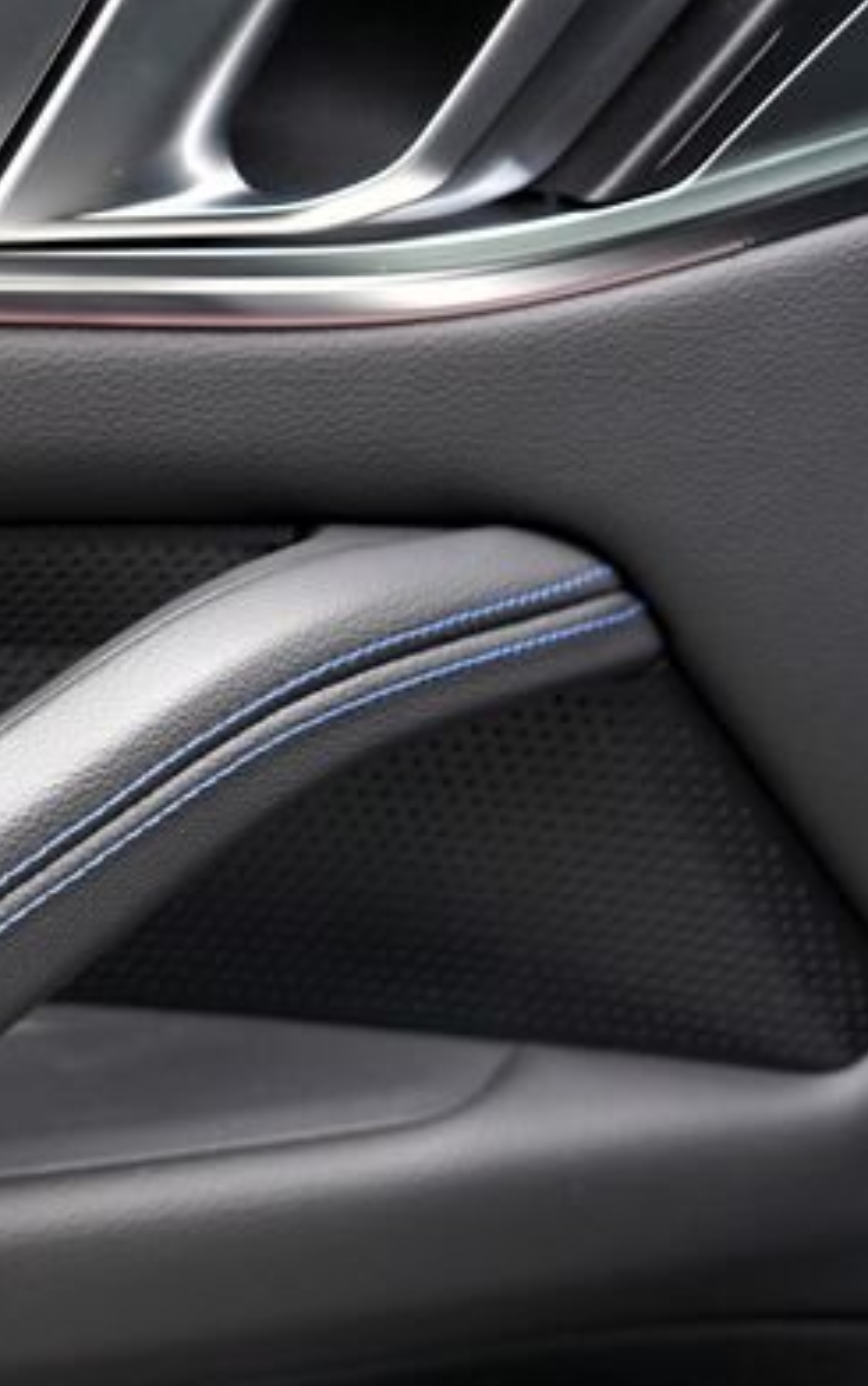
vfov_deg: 32.0
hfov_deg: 18.0
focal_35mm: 64
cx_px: -464
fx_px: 2418
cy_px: 743
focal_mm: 24
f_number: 2.8
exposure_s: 1/30
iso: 100
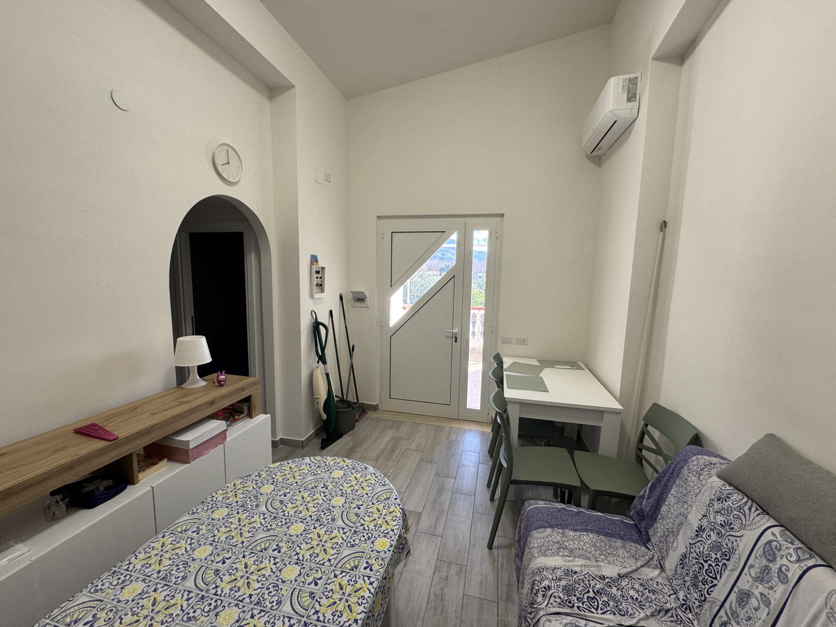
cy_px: 314
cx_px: 418
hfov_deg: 102.1
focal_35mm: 14
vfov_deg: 85.7
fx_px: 338
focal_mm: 2.22
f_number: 2.2
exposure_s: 1/100
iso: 125
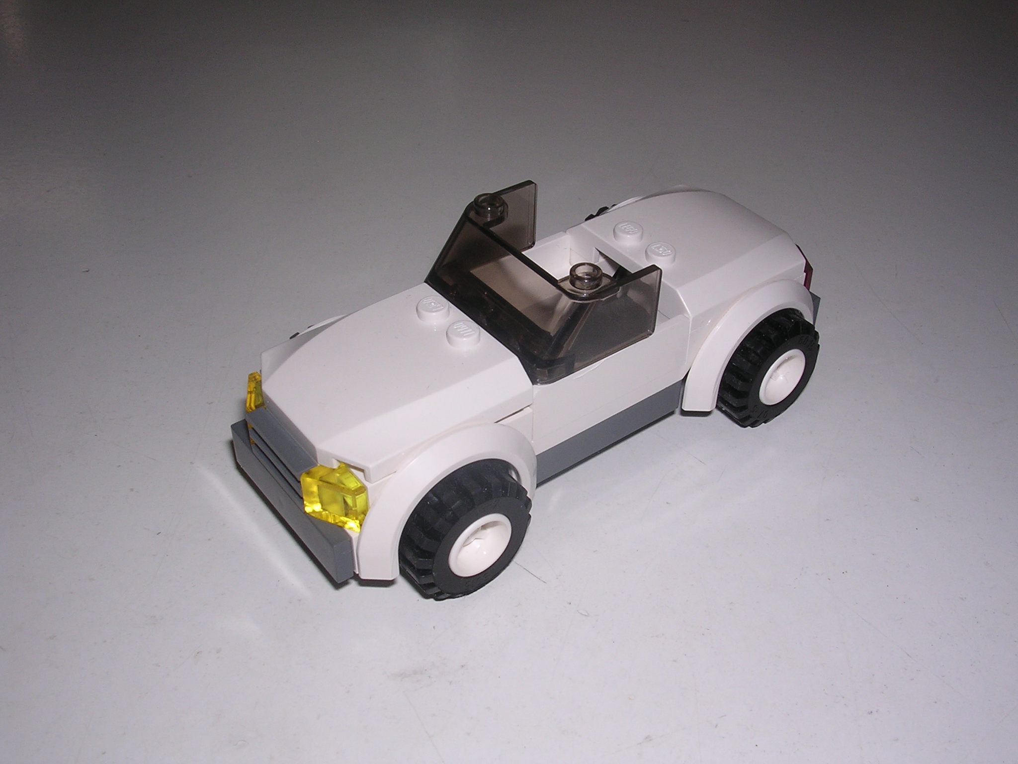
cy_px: 382
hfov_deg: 49.0
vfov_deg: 37.7
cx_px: 509
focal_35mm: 38
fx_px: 1118
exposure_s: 1/60.1
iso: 100
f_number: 5.6
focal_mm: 5.8
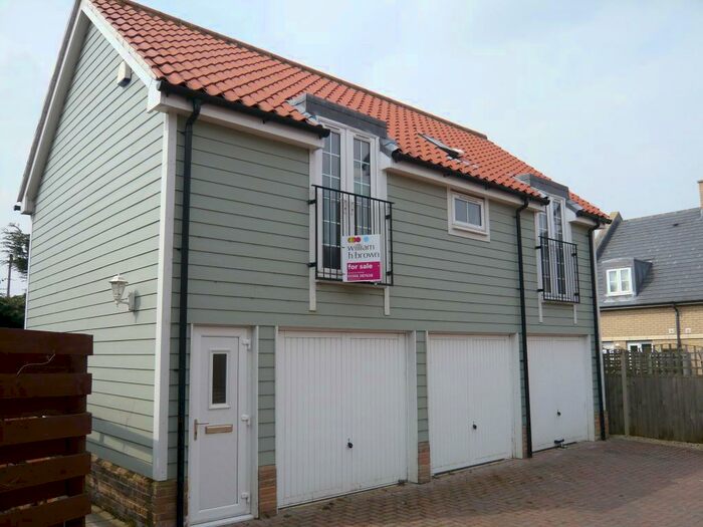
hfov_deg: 63.4
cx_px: 352
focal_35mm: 28
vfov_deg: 49.7
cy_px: 264
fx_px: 569
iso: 100
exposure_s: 1/160
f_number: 8
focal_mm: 4.6
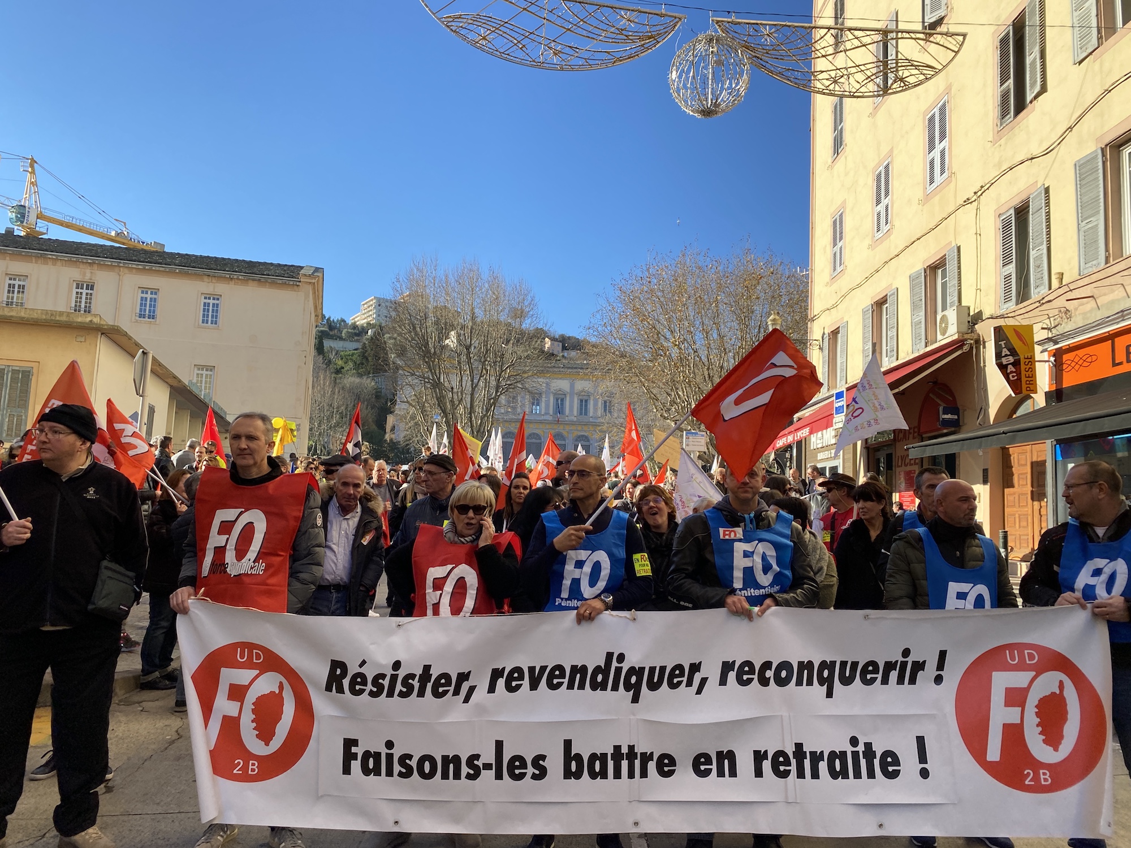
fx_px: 849
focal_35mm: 26
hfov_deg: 67.3
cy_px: 424
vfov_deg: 53.1
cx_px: 566
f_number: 1.8
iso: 32
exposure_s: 1/1332
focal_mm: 4.25
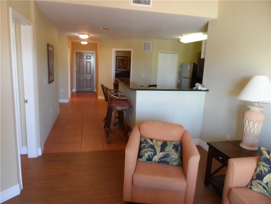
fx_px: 188
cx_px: 136
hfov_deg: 71.6
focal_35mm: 24
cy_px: 102
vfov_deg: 56.8
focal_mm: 4
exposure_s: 1/30
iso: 320
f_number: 3.2
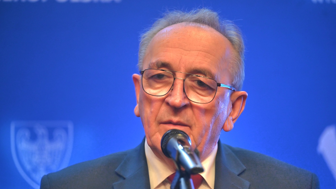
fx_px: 1684
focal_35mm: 189
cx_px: 168
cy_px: 111
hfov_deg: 11.4
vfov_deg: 6.4
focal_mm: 180
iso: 1000
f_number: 2.8
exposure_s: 1/80
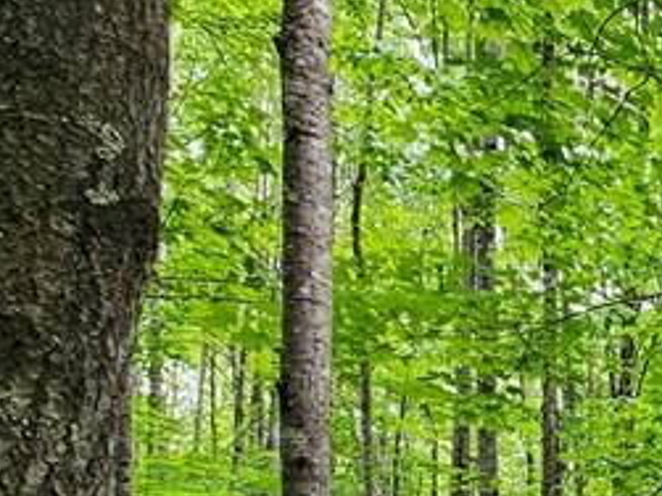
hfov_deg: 21.1
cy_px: 733
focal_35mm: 53
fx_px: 1013
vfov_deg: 22.7
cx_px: 1240
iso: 64
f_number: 2.2
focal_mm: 2.2
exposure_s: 1/120
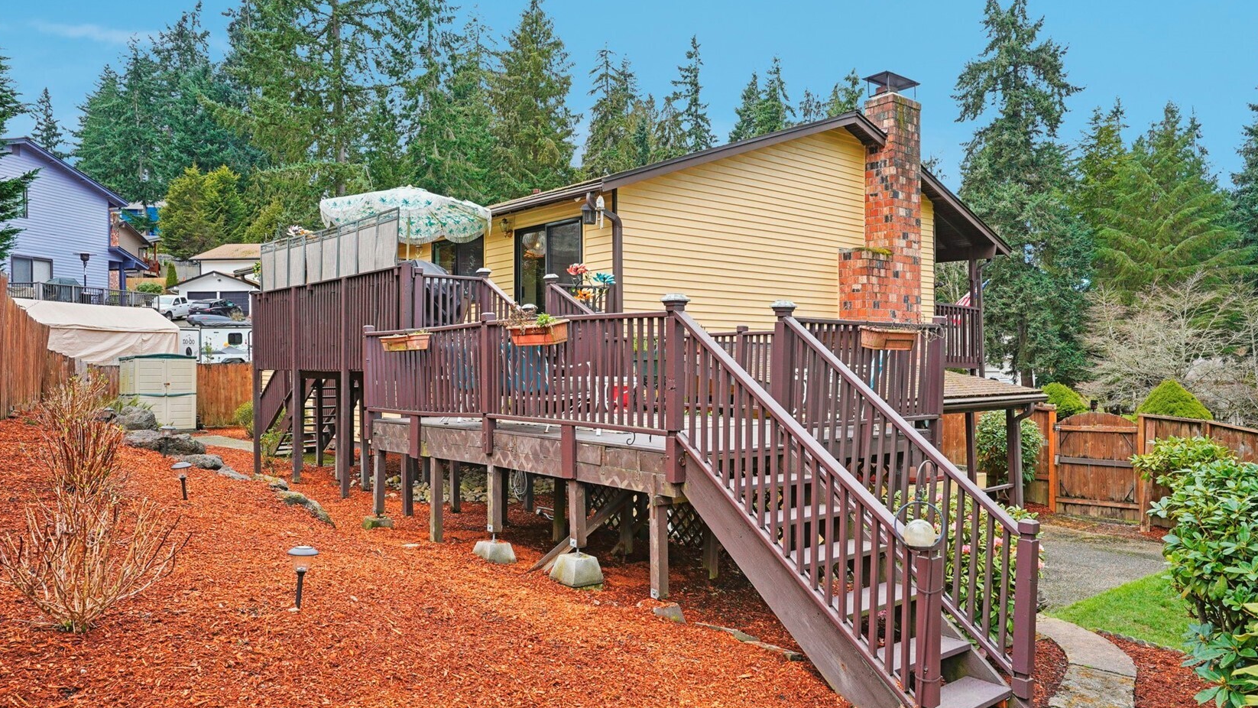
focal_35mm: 27
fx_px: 901
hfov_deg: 69.9
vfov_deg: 42.9
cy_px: 365
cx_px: 642
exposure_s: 1/125
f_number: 8
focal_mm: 25
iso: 400
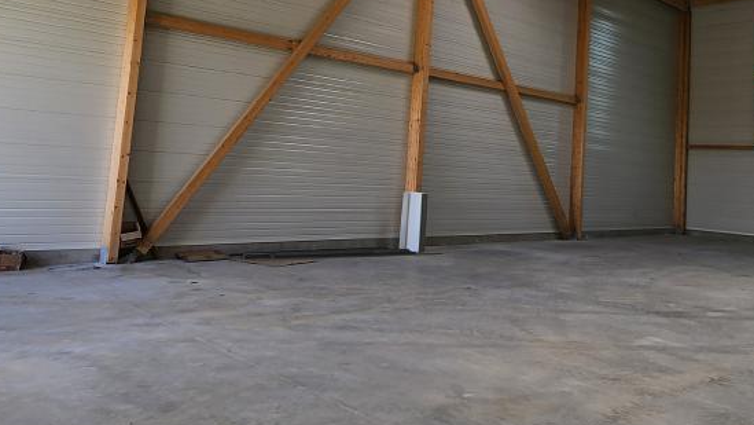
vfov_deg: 34.6
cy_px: 88
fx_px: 660
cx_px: 511
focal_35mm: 33
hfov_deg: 58.0
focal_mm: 1.74
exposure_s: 1/100
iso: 32
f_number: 2.2
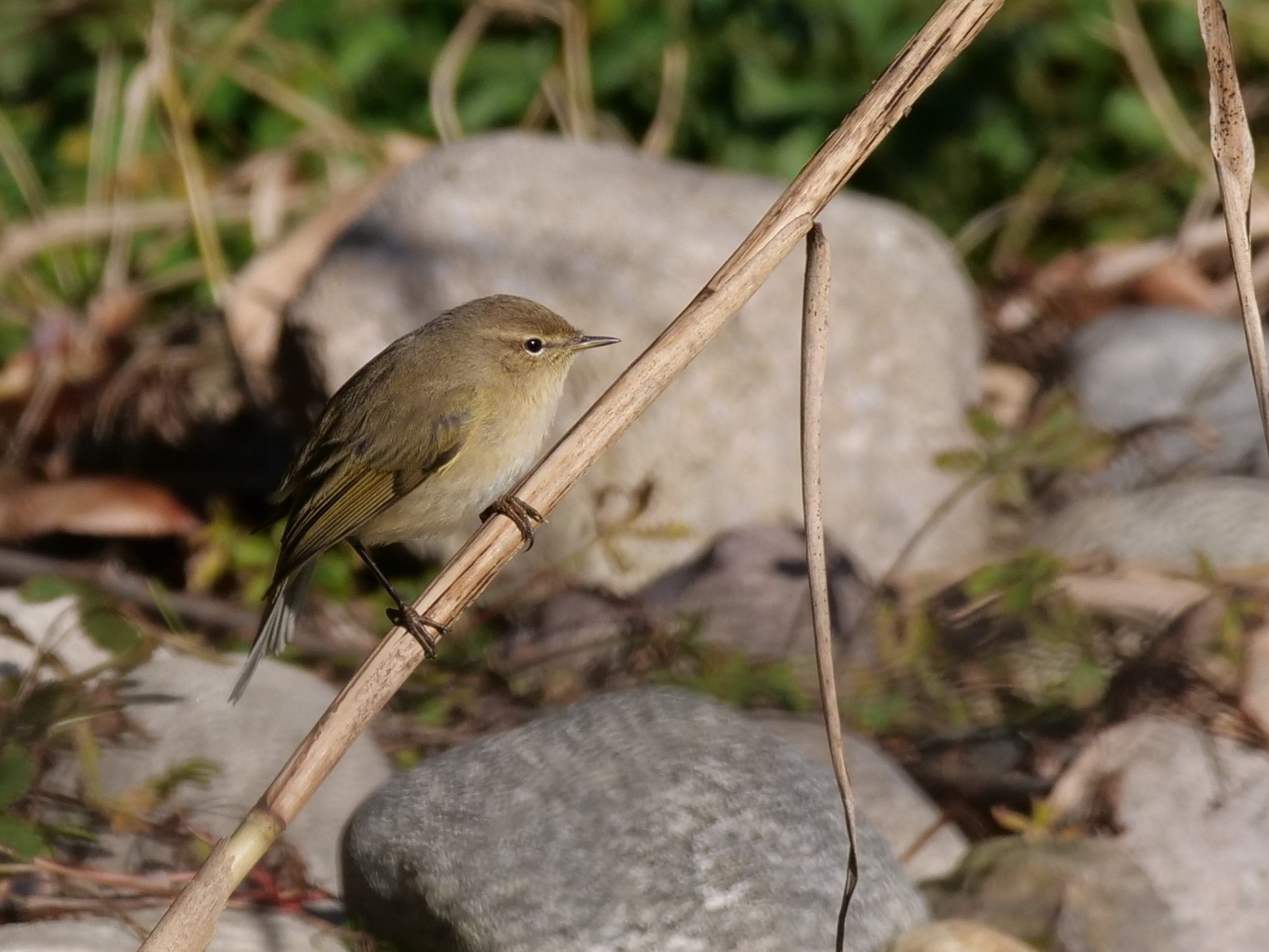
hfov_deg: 2.5
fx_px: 29331
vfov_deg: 1.9
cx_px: 634
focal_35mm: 800
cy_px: 476
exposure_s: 1/500
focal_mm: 400
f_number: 8
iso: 200
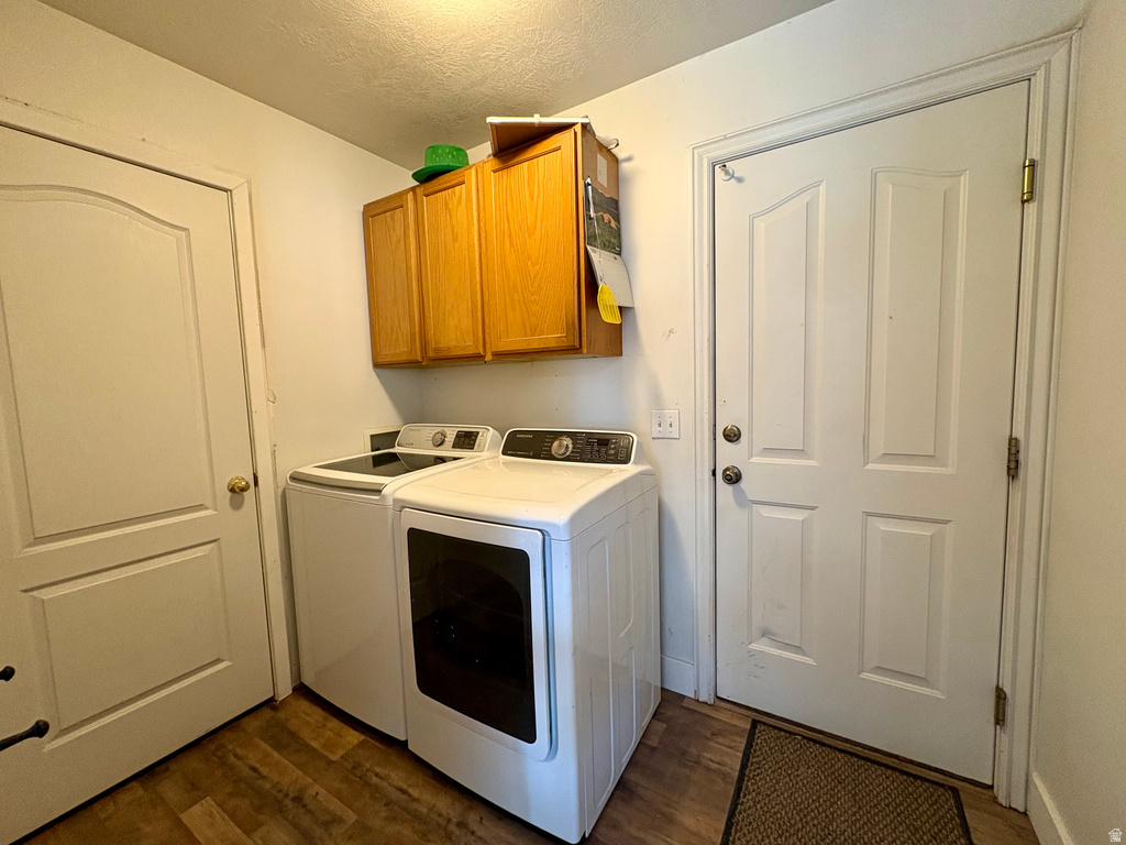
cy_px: 422
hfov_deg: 102.1
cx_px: 563
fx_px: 455
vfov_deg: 85.7
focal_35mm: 14
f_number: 2.2
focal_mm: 2.22
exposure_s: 1/60
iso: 320
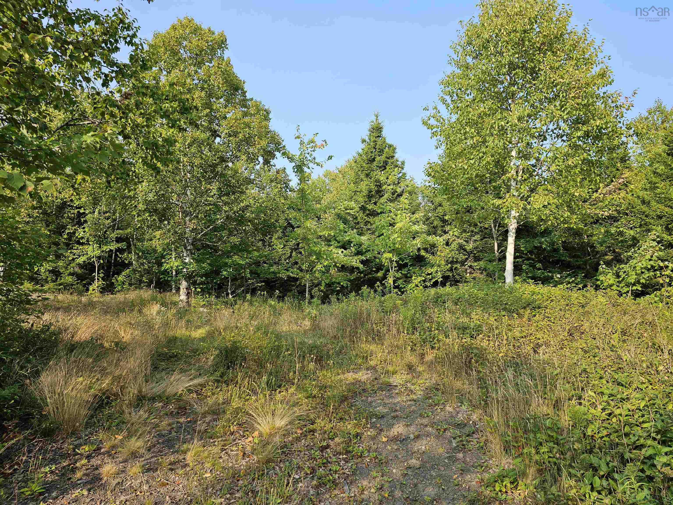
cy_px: 252
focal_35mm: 23
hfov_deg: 73.9
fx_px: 447
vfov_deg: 58.9
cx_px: 336
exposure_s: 1/318
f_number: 1.7
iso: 10
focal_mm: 6.3
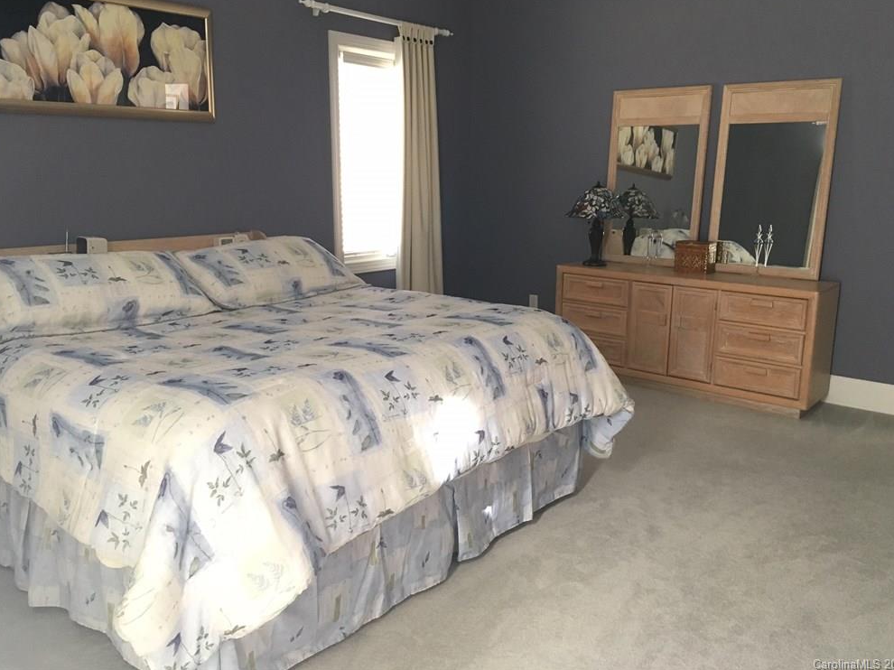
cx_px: 454
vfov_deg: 46.8
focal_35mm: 30
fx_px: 775
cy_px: 326
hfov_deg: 60.0
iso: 160
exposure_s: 1/30
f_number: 2.2
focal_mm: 4.15
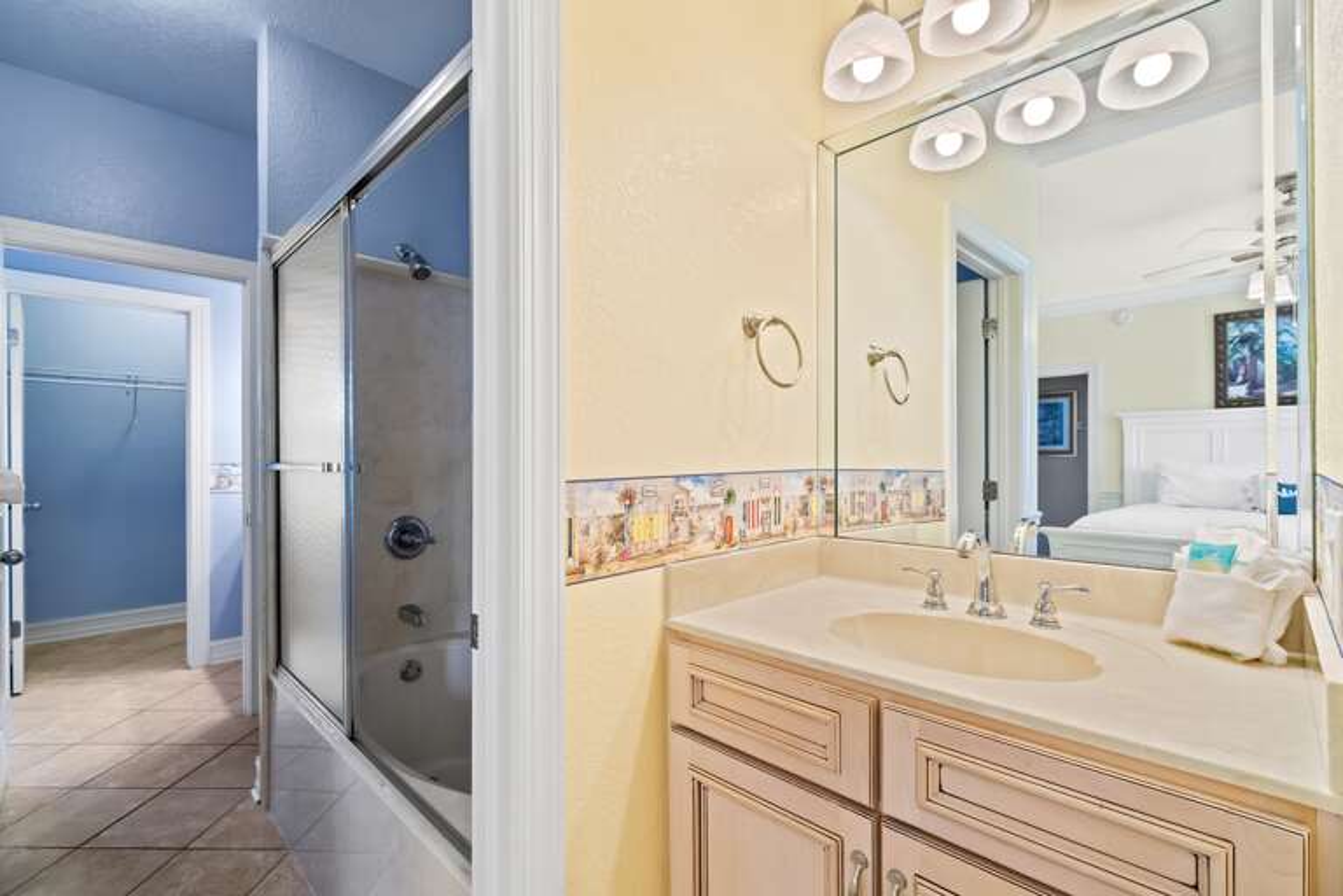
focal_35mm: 15
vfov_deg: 77.3
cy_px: 448
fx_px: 560
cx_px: 672
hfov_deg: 100.4
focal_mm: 10
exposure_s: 1/2.5
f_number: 8
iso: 800
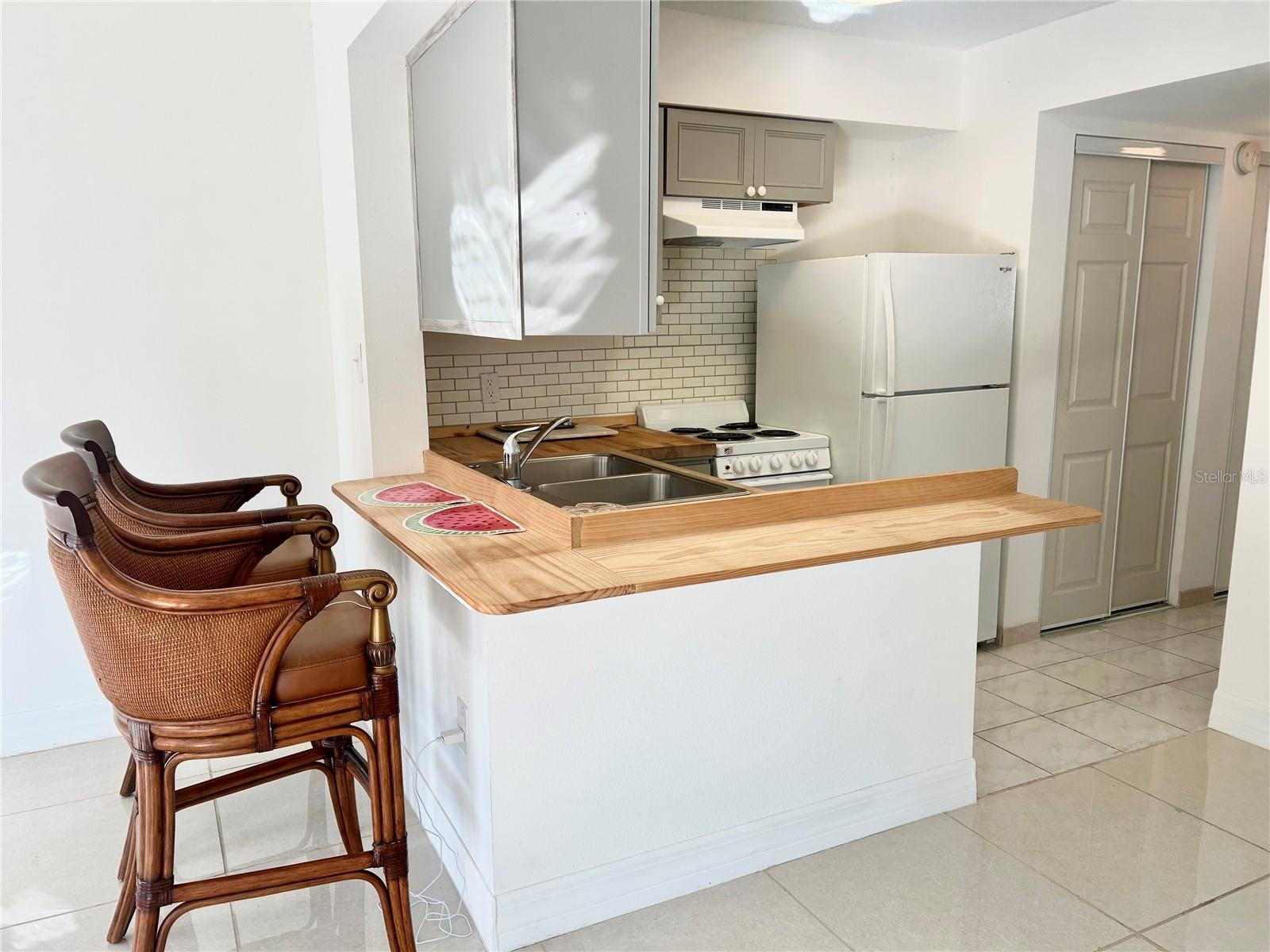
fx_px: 954
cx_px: 635
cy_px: 476
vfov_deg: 53.1
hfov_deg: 67.3
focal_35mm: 26
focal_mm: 5.7
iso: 50
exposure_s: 1/316
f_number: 1.5
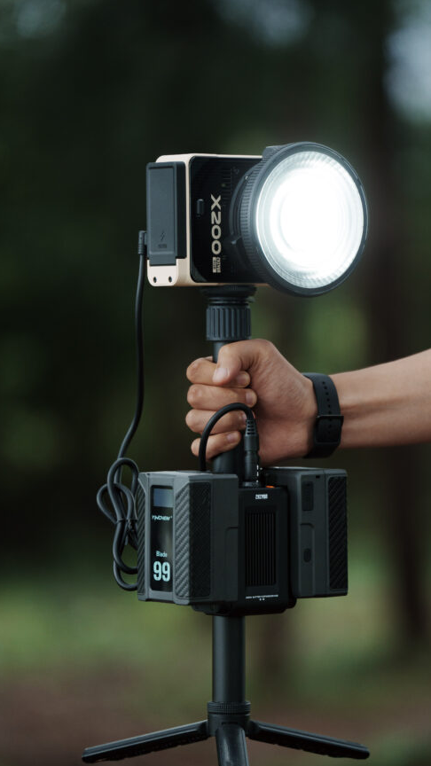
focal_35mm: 221
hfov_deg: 5.5
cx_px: 257
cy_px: 432
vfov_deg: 9.8
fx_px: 4490
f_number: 2.8
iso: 500
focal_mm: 178
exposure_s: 1/400
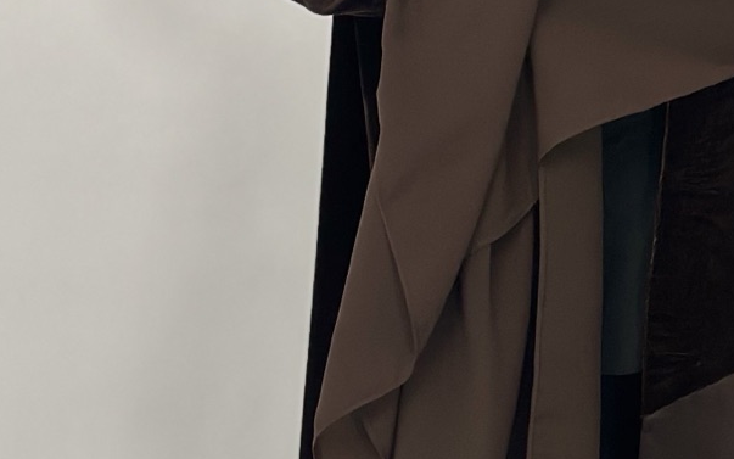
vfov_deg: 9.6
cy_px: 6
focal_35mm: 135
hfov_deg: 15.5
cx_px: 469
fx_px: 2701
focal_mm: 6.86
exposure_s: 1/68
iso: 125
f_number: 1.78
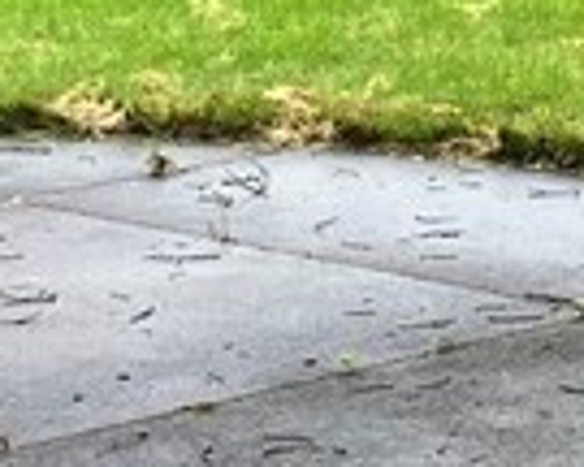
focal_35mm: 207
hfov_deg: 9.3
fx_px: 3578
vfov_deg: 7.3
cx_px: 536
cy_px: -324
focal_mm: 3.99
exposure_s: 1/322
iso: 32
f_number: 1.8
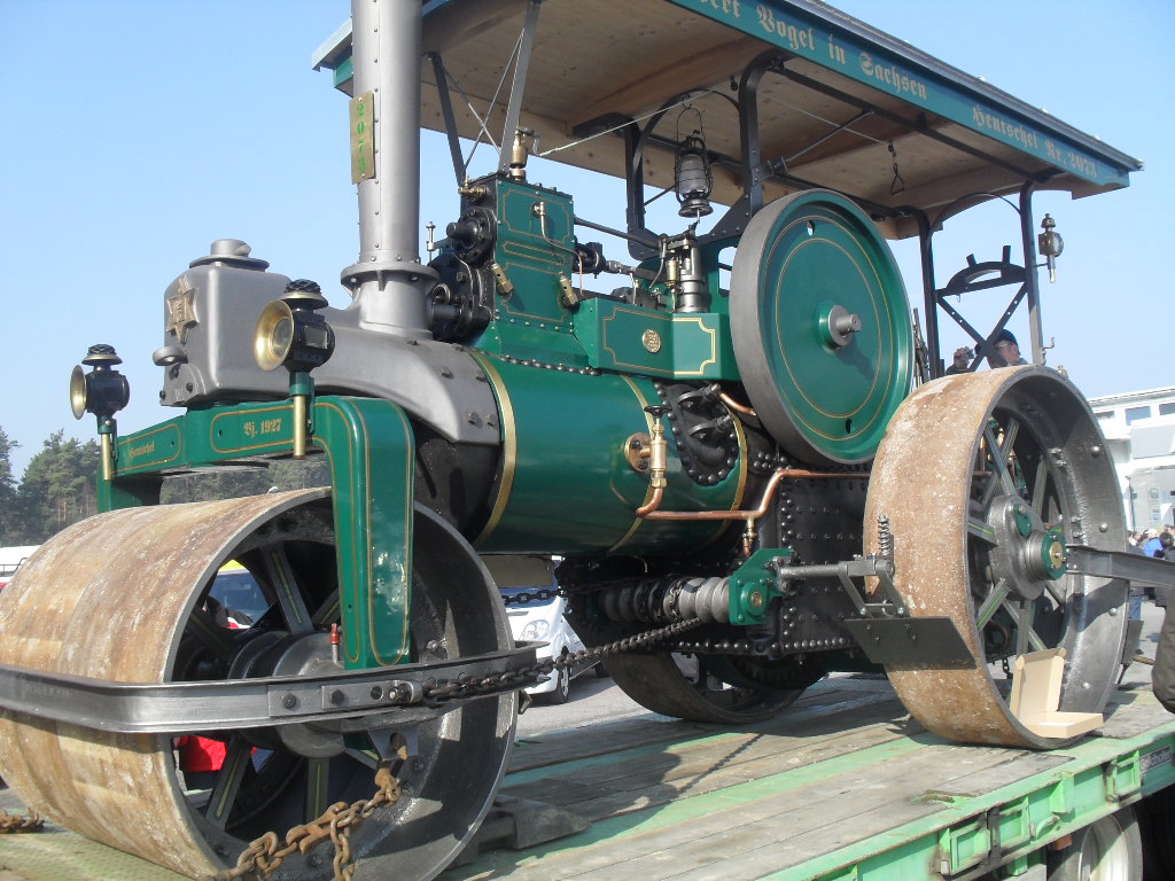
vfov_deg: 40.7
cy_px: 440
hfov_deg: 52.6
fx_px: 1188
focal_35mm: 35
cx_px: 588
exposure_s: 1/90
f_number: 8.4
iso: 100
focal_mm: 6.3
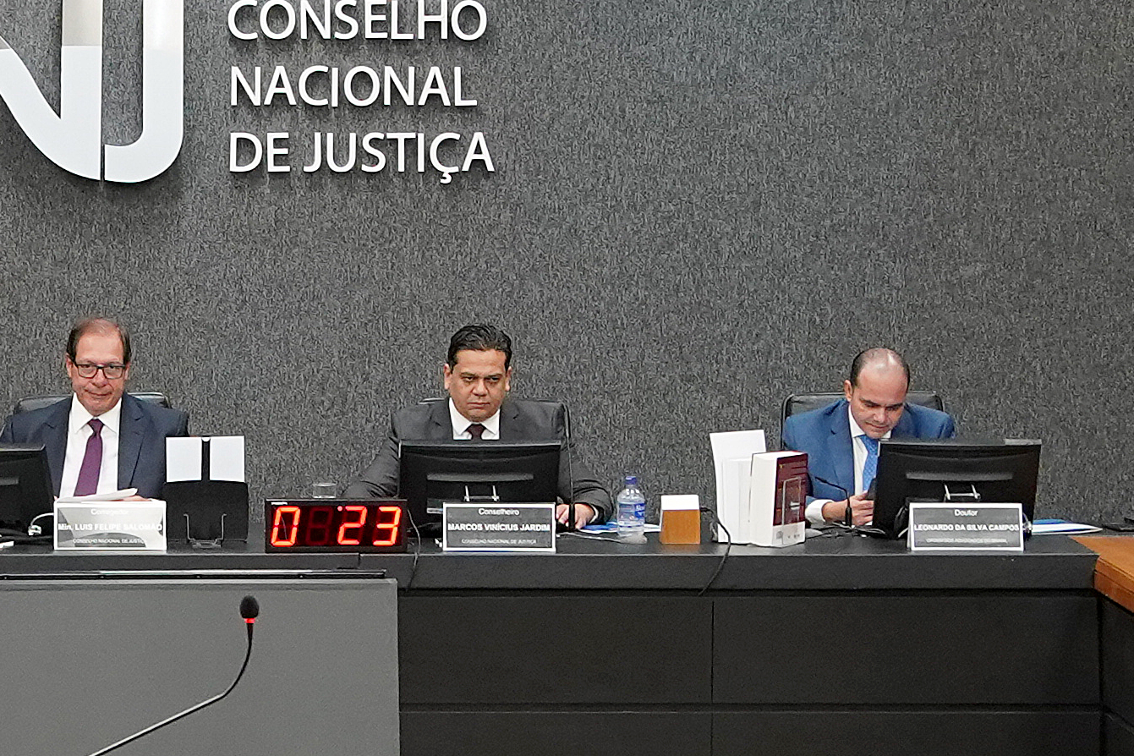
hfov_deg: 11.4
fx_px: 5638
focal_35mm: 179
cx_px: 101
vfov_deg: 7.7
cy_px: 439
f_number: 4
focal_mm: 40
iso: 2500
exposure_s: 1/125
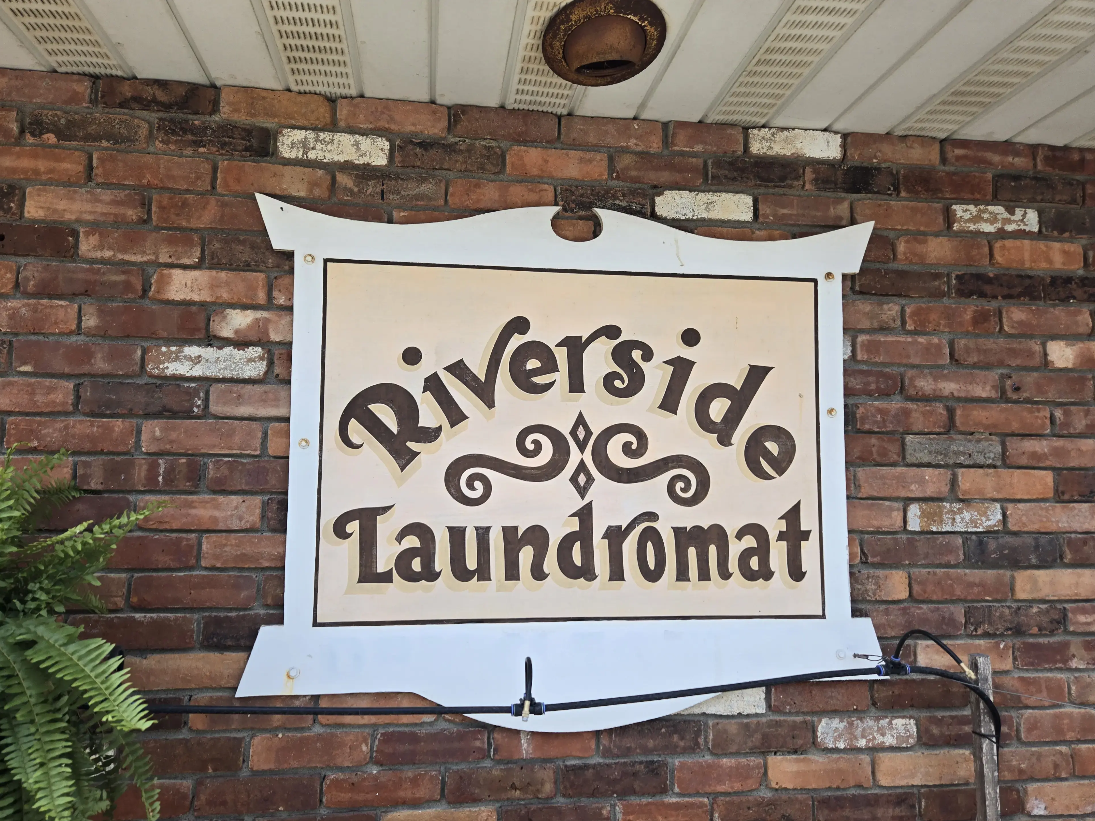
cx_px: 533
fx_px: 759
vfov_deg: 56.8
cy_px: 428
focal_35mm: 24
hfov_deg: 71.6
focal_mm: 5.4
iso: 25
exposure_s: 1/474
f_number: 1.8
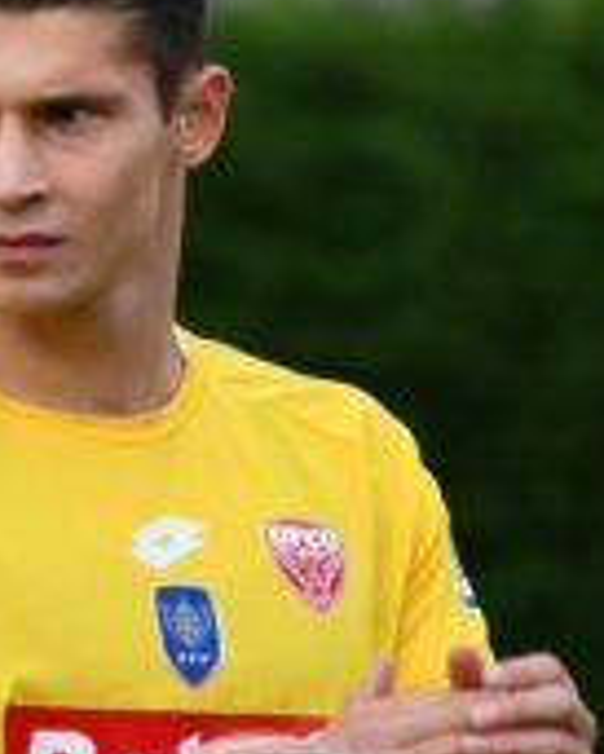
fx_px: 41480
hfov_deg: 0.8
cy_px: 412
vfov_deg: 1.0
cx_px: -608
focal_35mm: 1858
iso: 250
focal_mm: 220
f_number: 5.6
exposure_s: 1/500
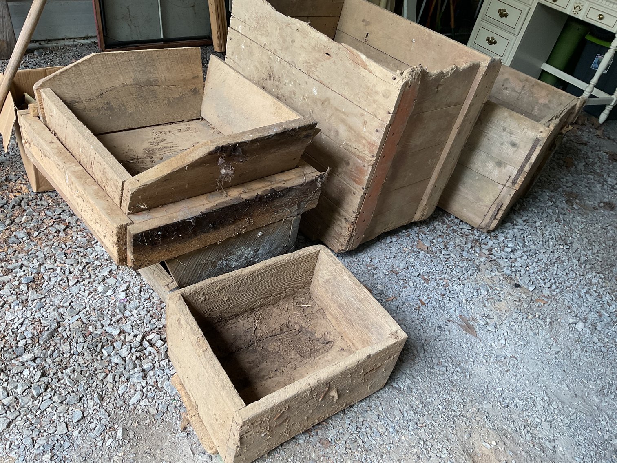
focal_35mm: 29
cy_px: 232
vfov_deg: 48.2
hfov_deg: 61.7
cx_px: 308
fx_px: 517
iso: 50
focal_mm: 3
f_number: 1.8
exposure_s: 1/120
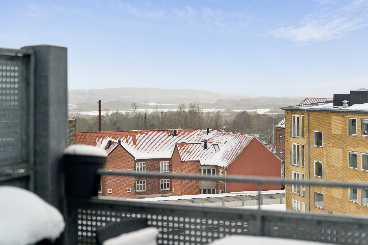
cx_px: 184
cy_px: 122
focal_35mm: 57
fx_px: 583
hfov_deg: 35.1
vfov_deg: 23.8
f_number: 2.5
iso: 800
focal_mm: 57
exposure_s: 1/2500
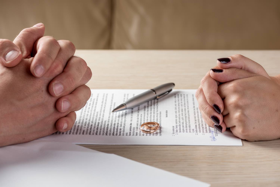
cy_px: 94
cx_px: 140
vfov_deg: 13.0
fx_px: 817
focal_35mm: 105
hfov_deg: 19.5
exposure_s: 1/60
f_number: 8
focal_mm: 105
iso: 100
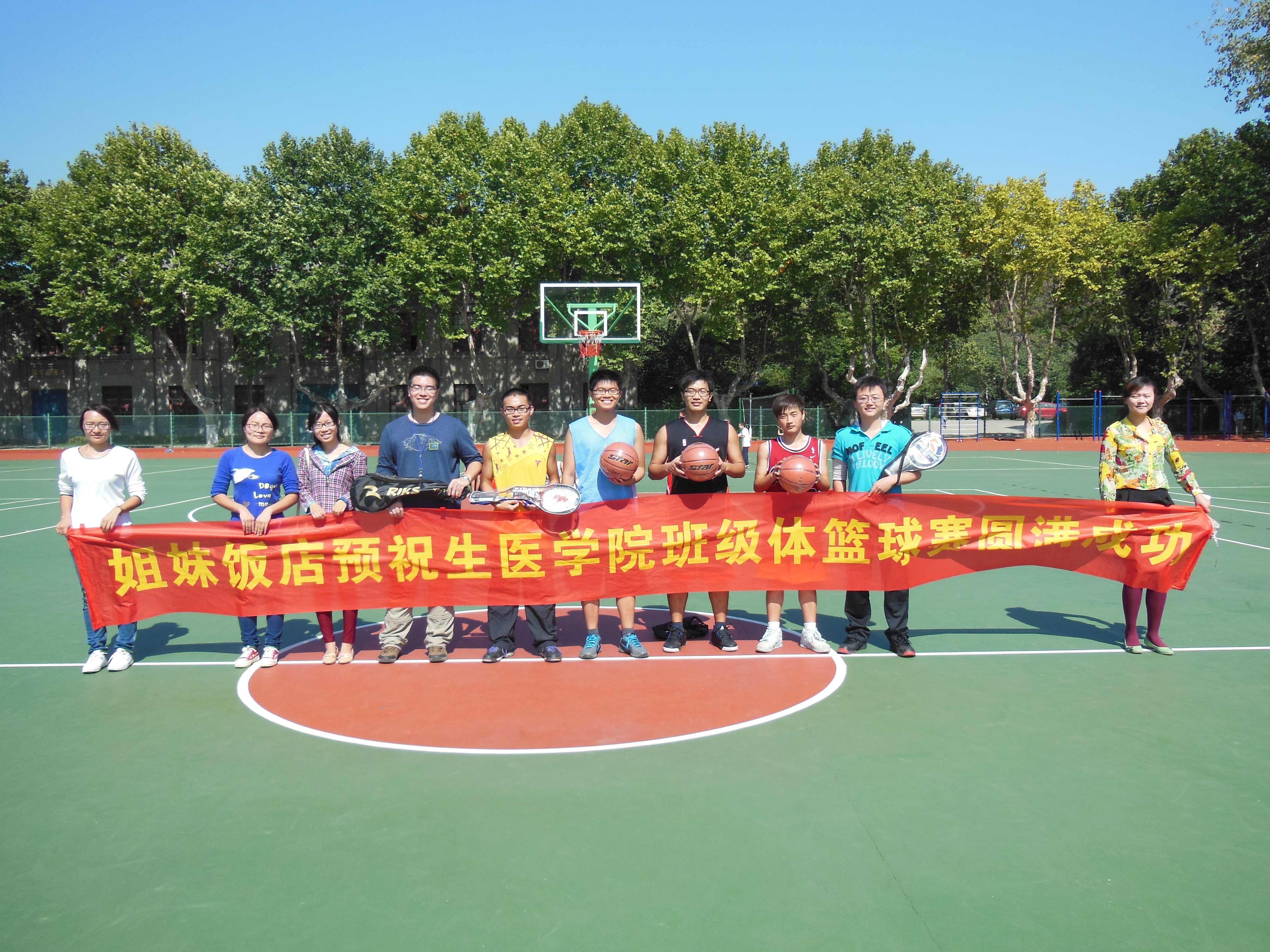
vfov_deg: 48.2
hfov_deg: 61.7
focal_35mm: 29
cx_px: 635
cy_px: 476
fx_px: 1064
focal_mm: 5.2
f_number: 3.7
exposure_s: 1/800
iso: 125
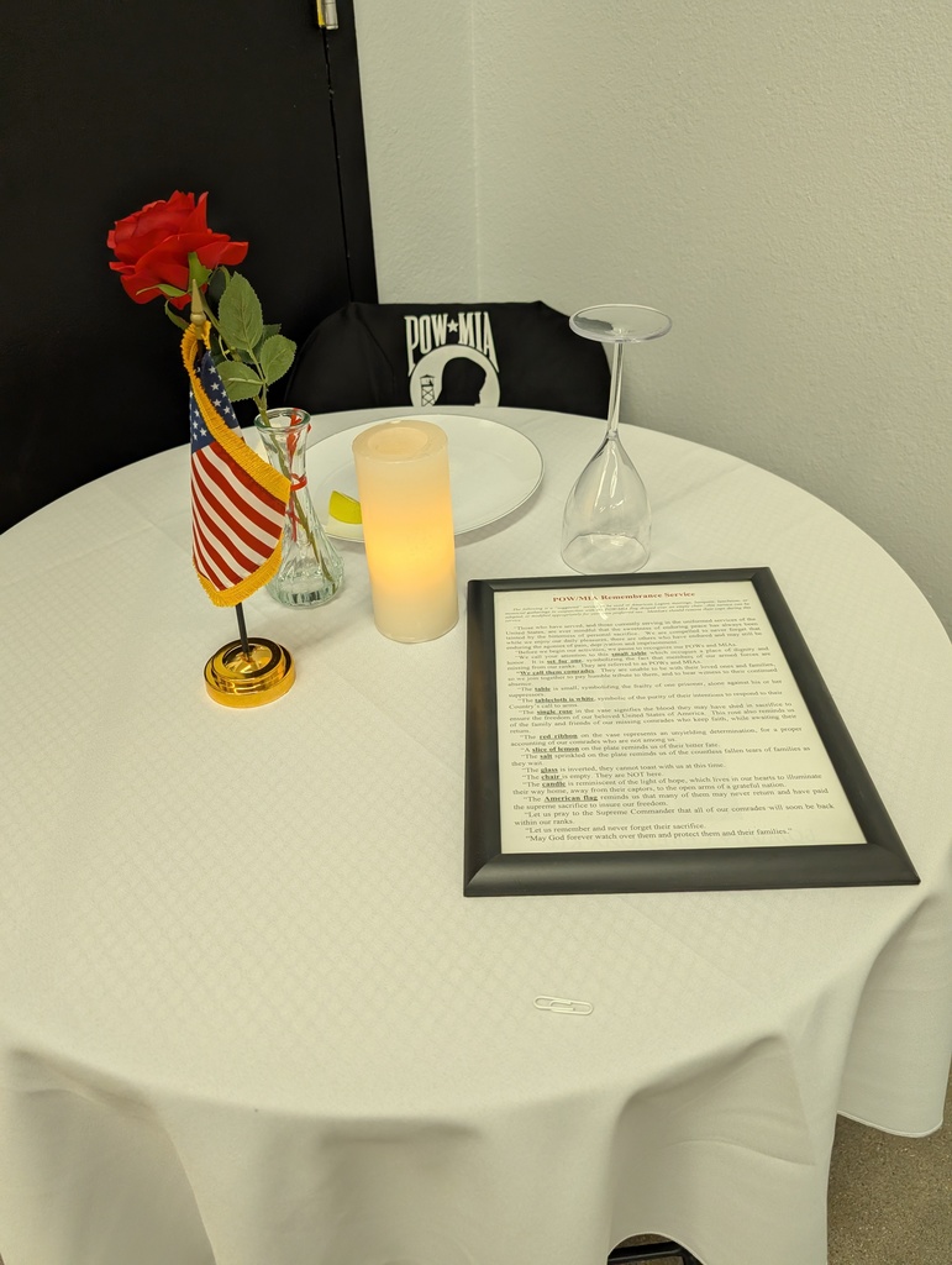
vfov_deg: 71.5
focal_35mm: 24
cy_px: 632
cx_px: 476
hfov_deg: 56.9
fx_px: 878
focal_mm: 6.9
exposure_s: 1/81.5
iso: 25
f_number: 1.68
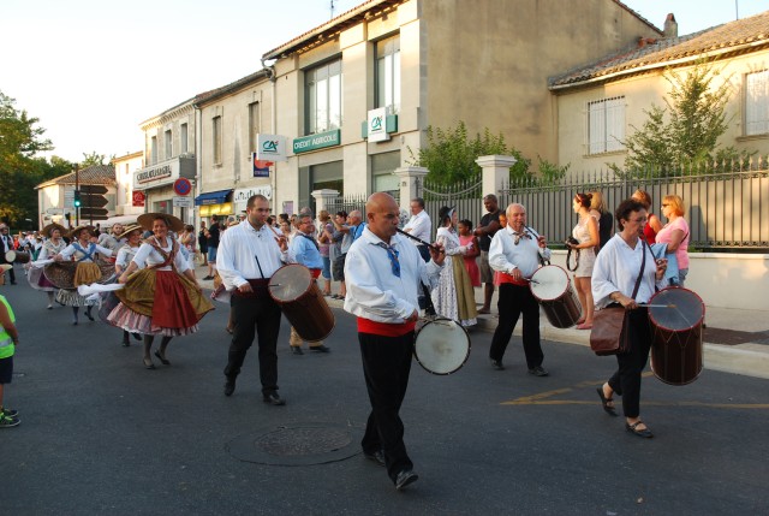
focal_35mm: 36
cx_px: 384
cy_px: 258
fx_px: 770
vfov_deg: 37.0
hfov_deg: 53.1
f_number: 5
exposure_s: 1/100
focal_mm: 24
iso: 200
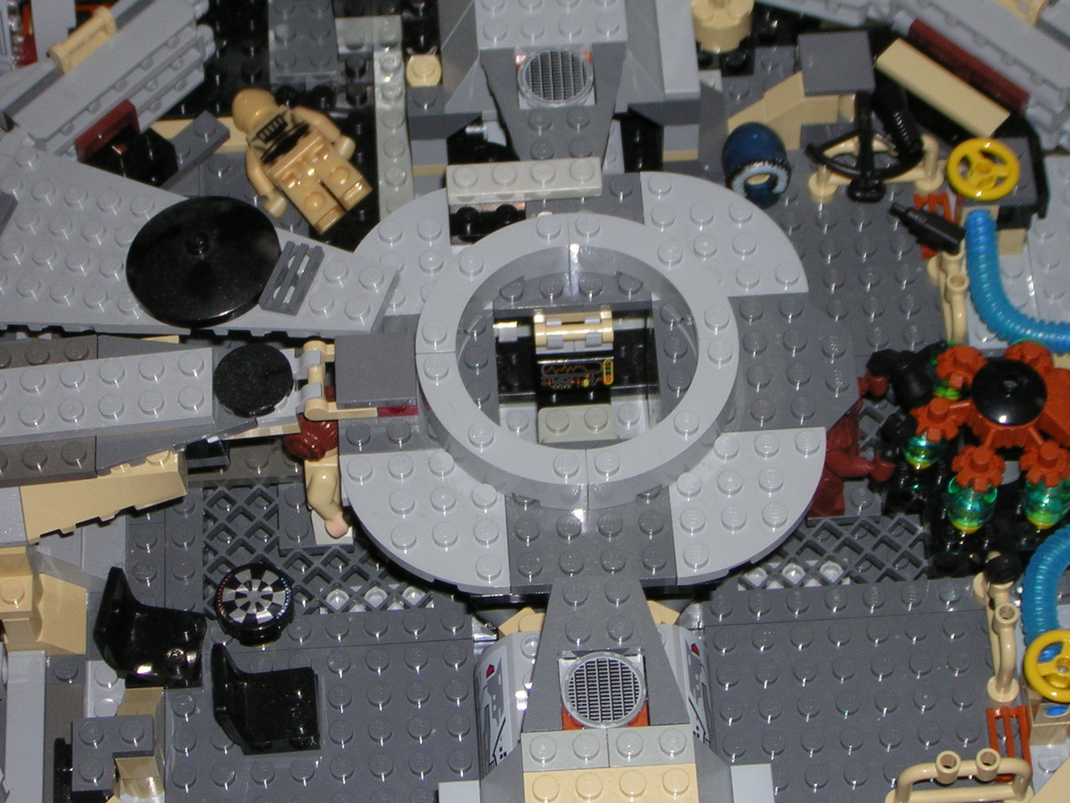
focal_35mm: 108
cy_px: 402
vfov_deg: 13.7
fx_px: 3338
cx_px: 535
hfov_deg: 18.2
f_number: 4.7
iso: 50
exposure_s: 1/60.1
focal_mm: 14.1
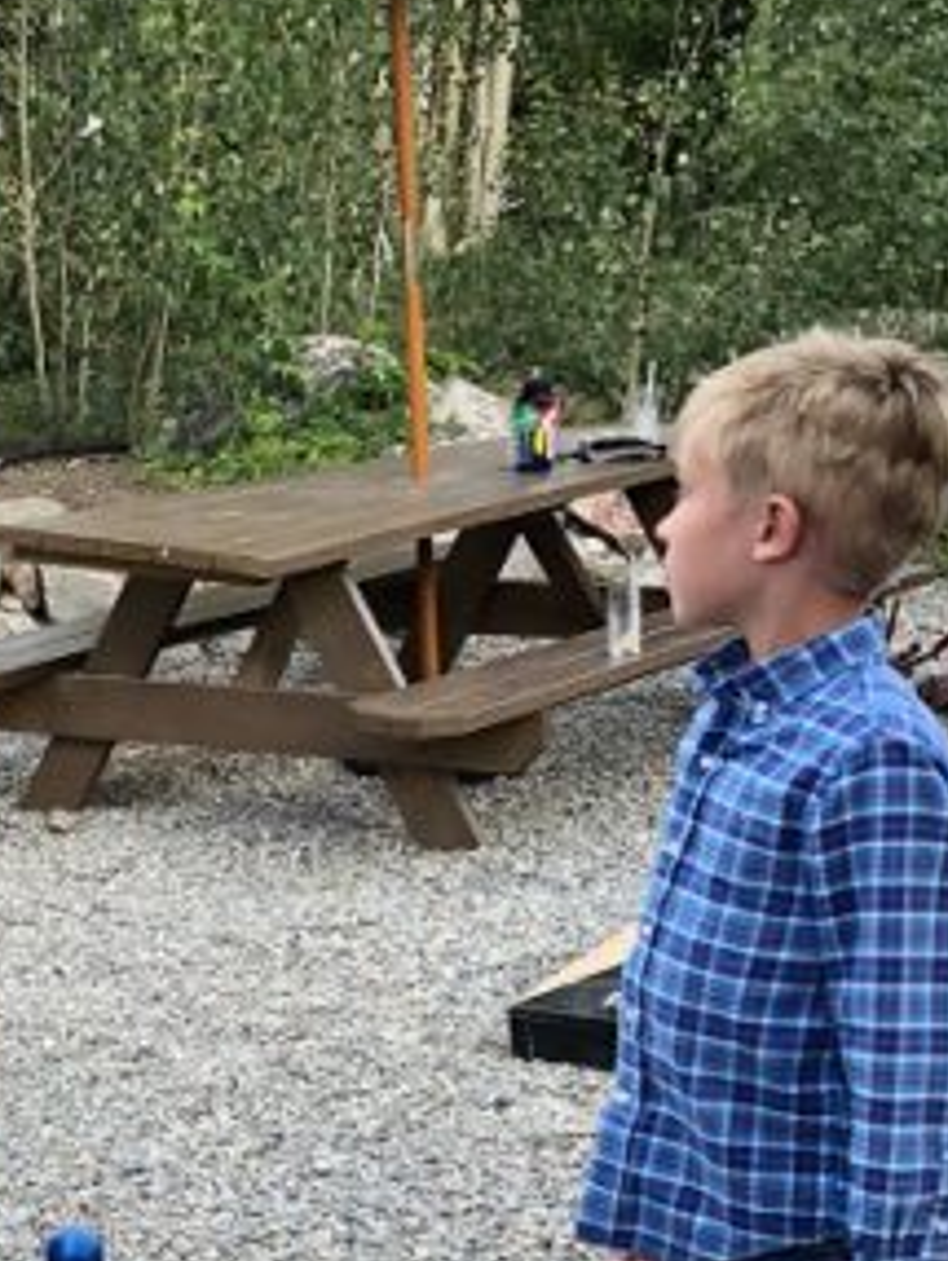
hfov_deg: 13.9
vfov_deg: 19.3
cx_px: -489
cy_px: 1127
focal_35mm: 100
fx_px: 3646
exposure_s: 1/120
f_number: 1.8
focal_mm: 3.99
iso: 32
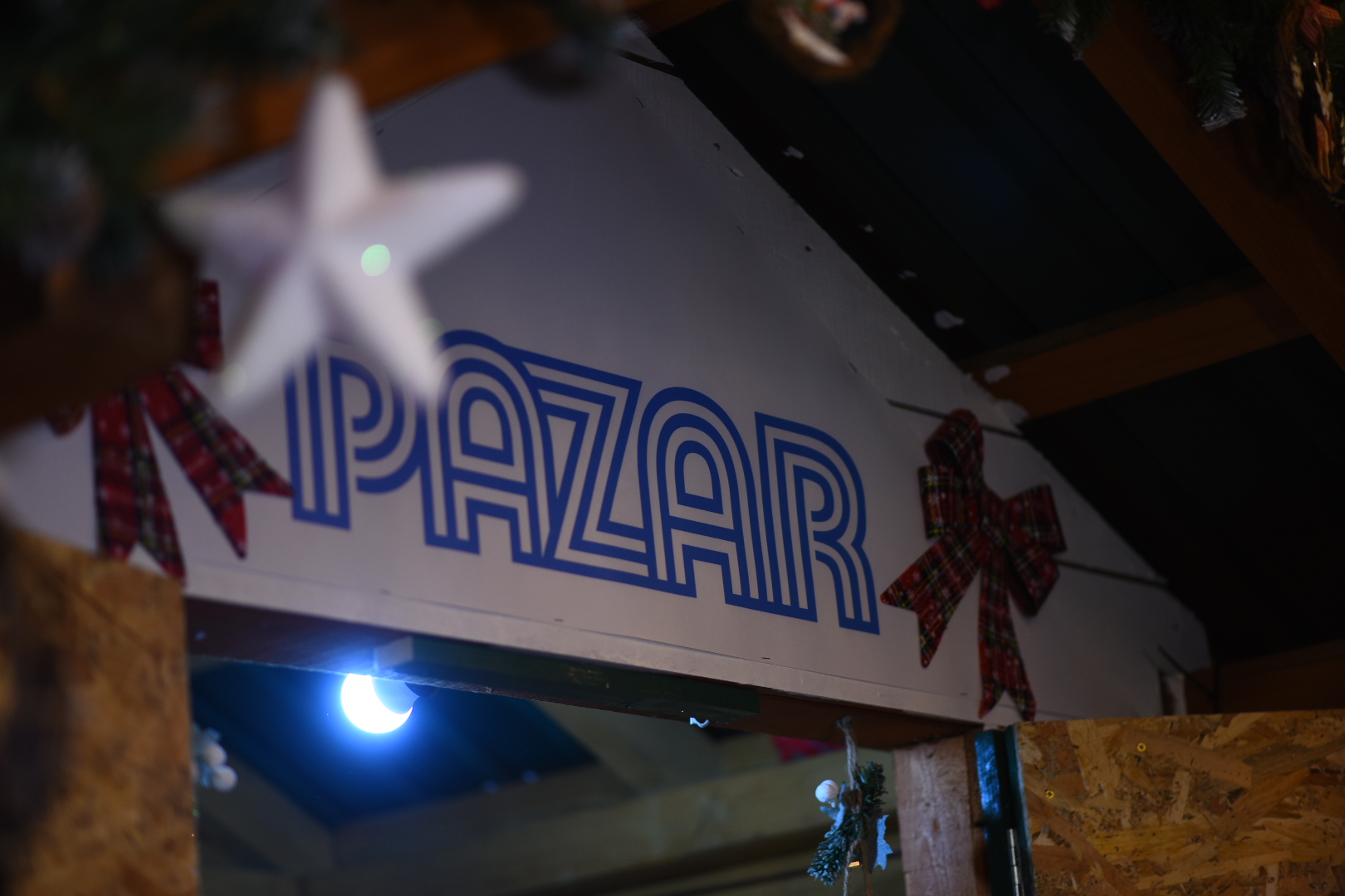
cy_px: 448
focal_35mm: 85
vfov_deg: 16.1
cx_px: 672
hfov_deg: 23.9
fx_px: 3175
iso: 500
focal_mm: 85
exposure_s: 1/125
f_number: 1.8
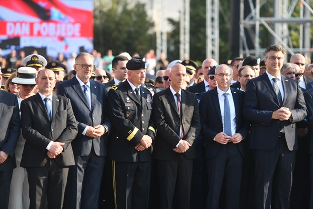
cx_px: 156
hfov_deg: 14.7
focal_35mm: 140
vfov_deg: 9.8
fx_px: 1217
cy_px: 104
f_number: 3.2
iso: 400
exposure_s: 1/2000
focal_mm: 140
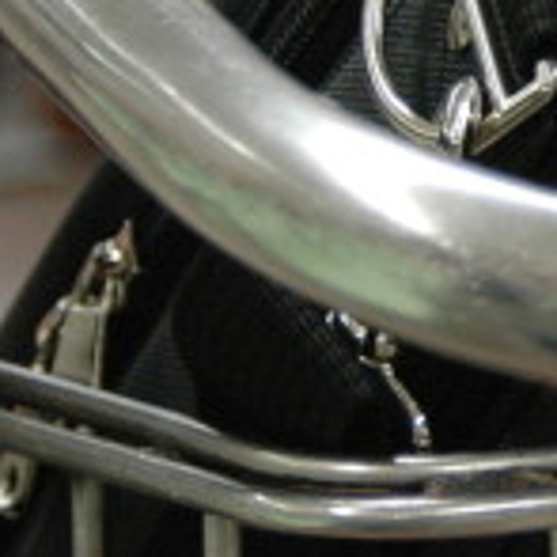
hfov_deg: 5.7
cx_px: 875
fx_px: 5498
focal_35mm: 302
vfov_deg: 5.8
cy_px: -59
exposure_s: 1/30
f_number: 4.5
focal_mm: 50
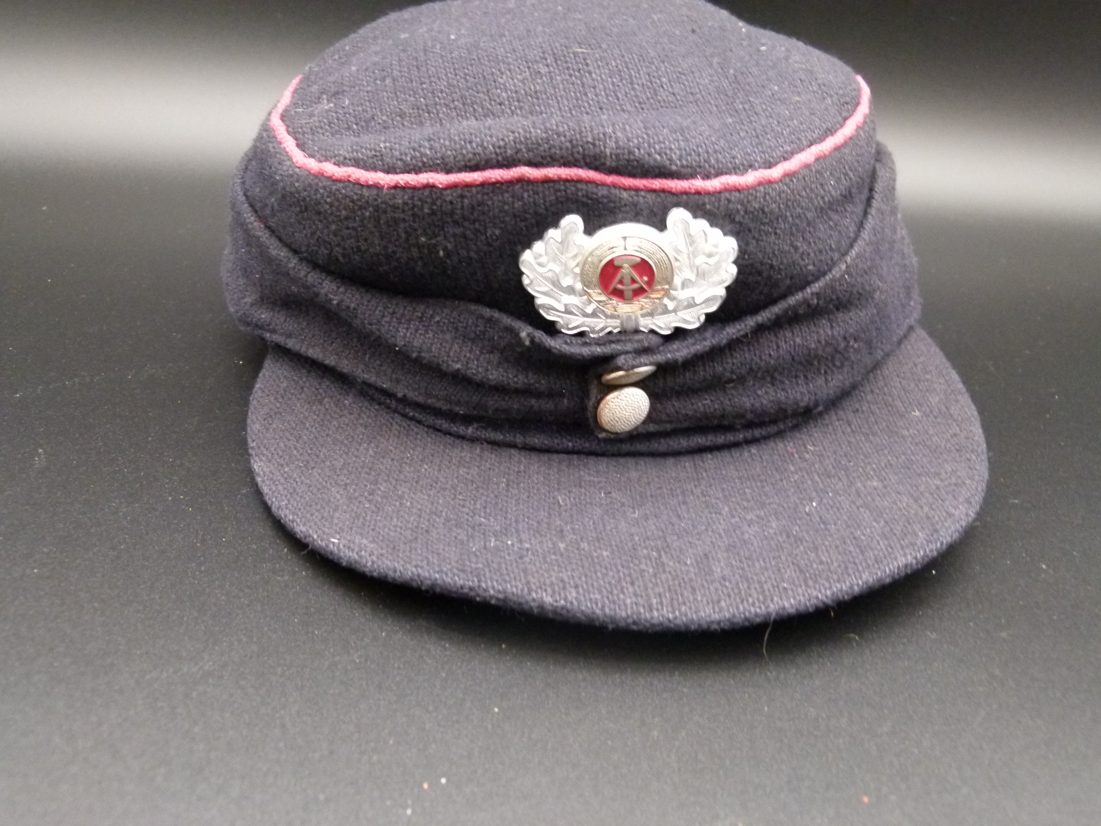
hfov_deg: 55.4
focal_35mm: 33
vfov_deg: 42.9
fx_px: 1050
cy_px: 413
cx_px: 550
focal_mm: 5.9
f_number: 3
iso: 400
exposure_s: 1/20
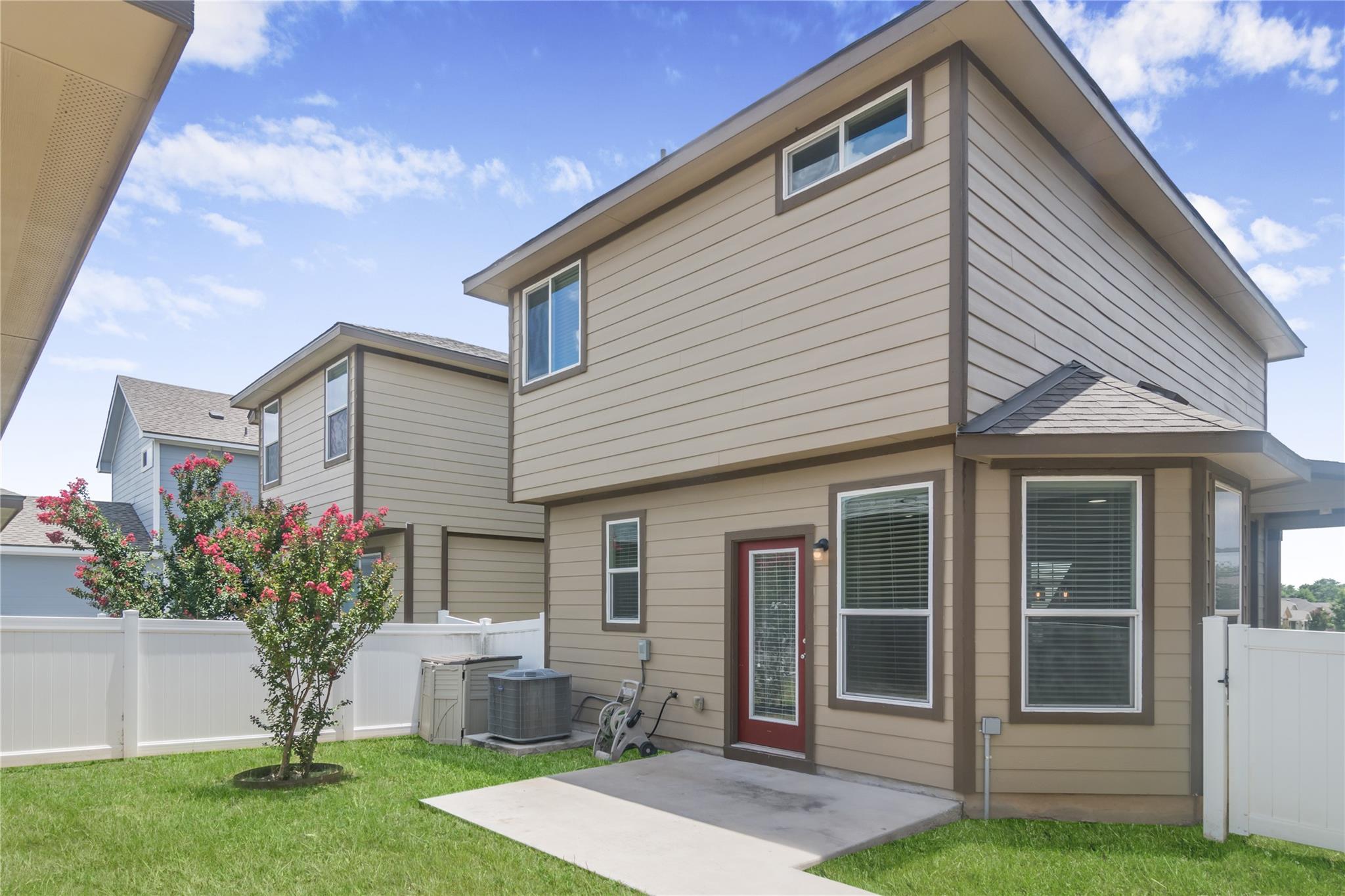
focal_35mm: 18
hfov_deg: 90.0
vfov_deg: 67.4
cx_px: 672
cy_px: 448
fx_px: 672
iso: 100
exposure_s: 1/320
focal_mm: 12
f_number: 9
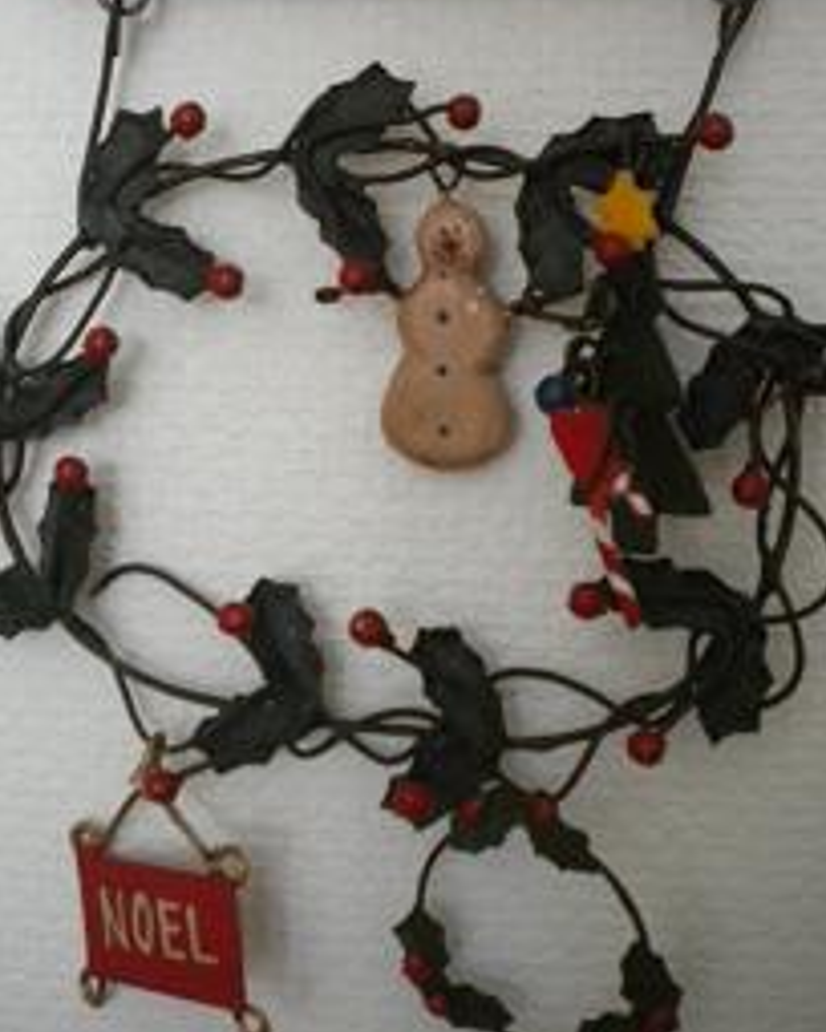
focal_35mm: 49
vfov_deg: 37.8
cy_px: 374
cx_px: 352
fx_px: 1497
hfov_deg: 30.8
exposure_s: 1/65.1
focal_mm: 6.3
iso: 432
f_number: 3.1
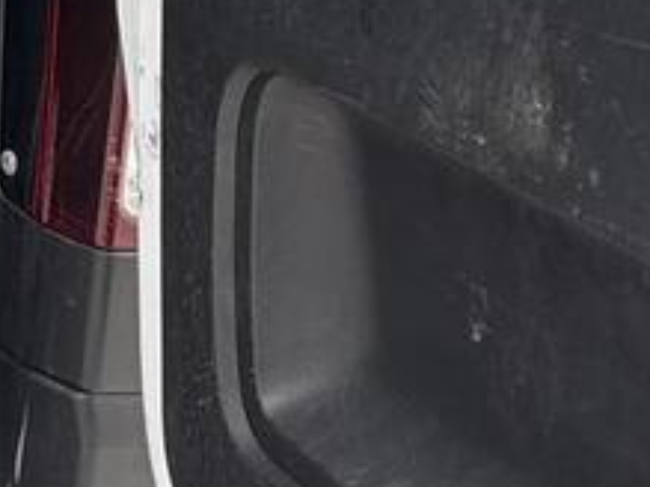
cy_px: -573
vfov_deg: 8.2
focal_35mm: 171
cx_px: -1270
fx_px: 3209
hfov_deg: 9.3
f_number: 1.6
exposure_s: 1/121
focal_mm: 5.96
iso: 50
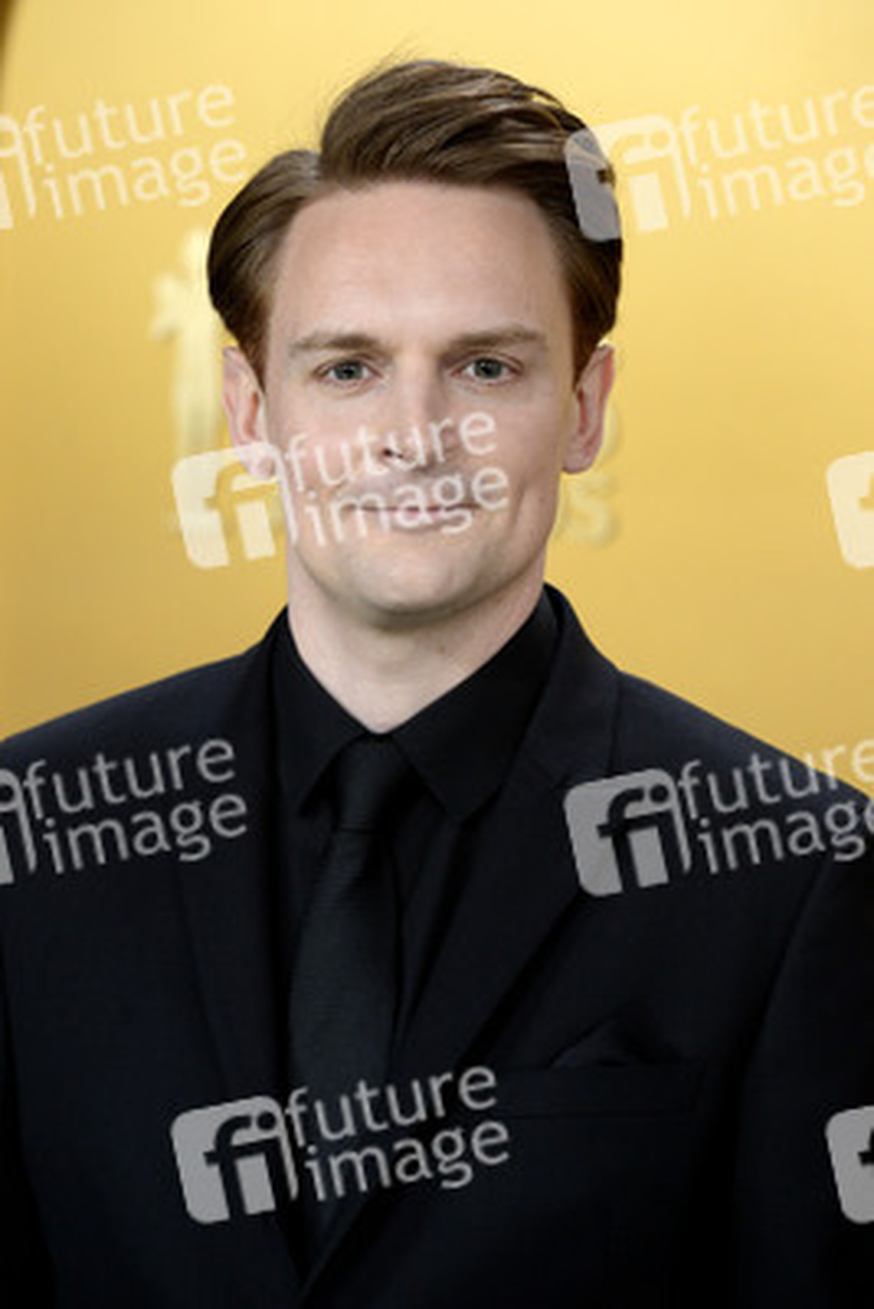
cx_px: 437
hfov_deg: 7.9
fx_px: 6367
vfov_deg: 11.7
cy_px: 654
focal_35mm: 175
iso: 2500
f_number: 5.6
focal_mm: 175
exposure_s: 1/250
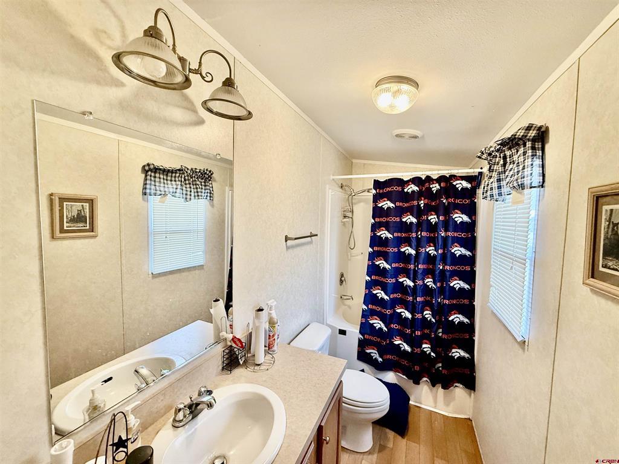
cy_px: 232
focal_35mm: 14
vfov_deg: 85.7
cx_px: 310
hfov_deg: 102.1
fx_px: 250
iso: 320
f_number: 2.2
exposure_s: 1/120
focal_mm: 2.22
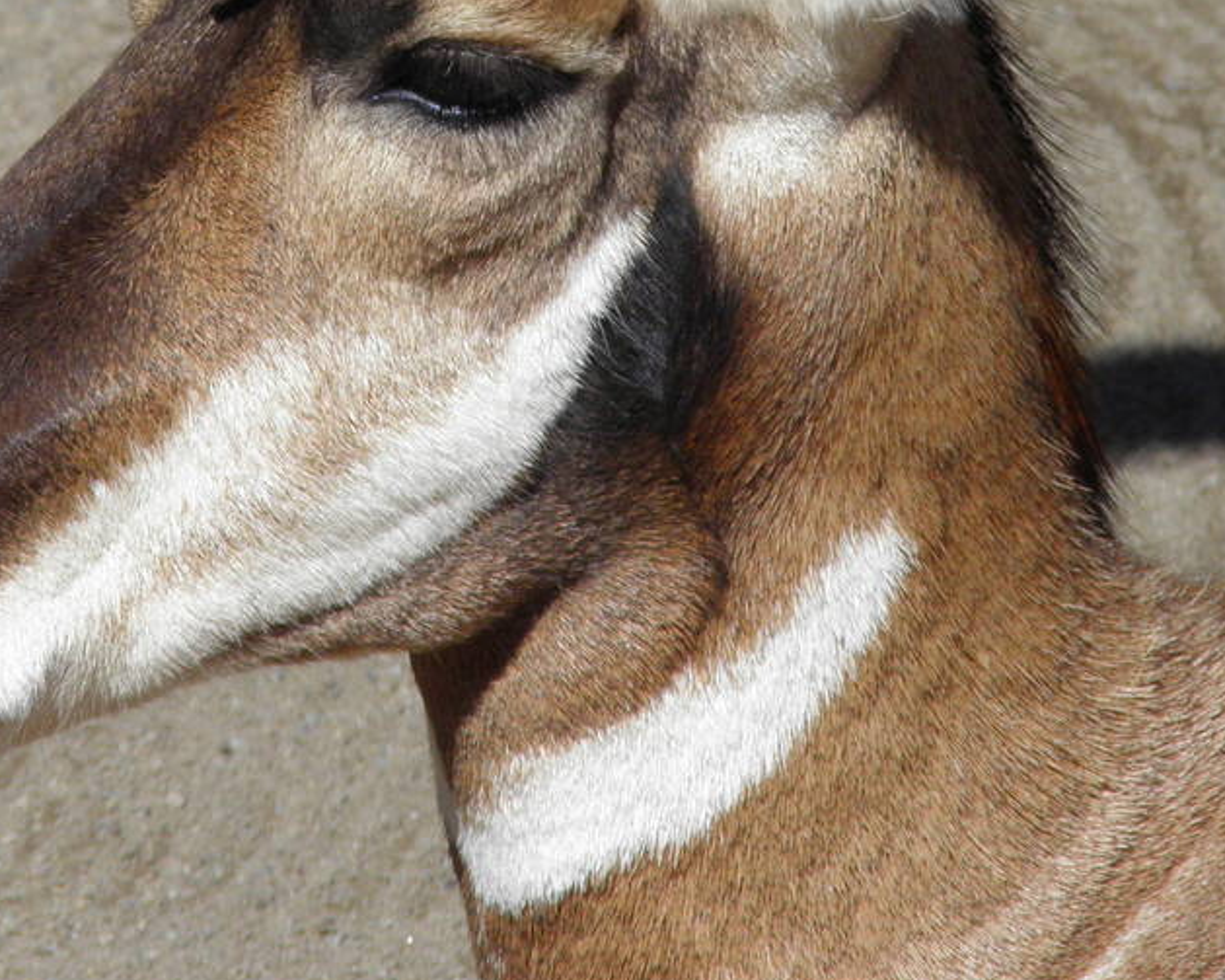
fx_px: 37337
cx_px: 306
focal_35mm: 1030
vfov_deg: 1.5
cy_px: -144
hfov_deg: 1.9
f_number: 5.7
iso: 50
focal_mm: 74.5
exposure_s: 1/400
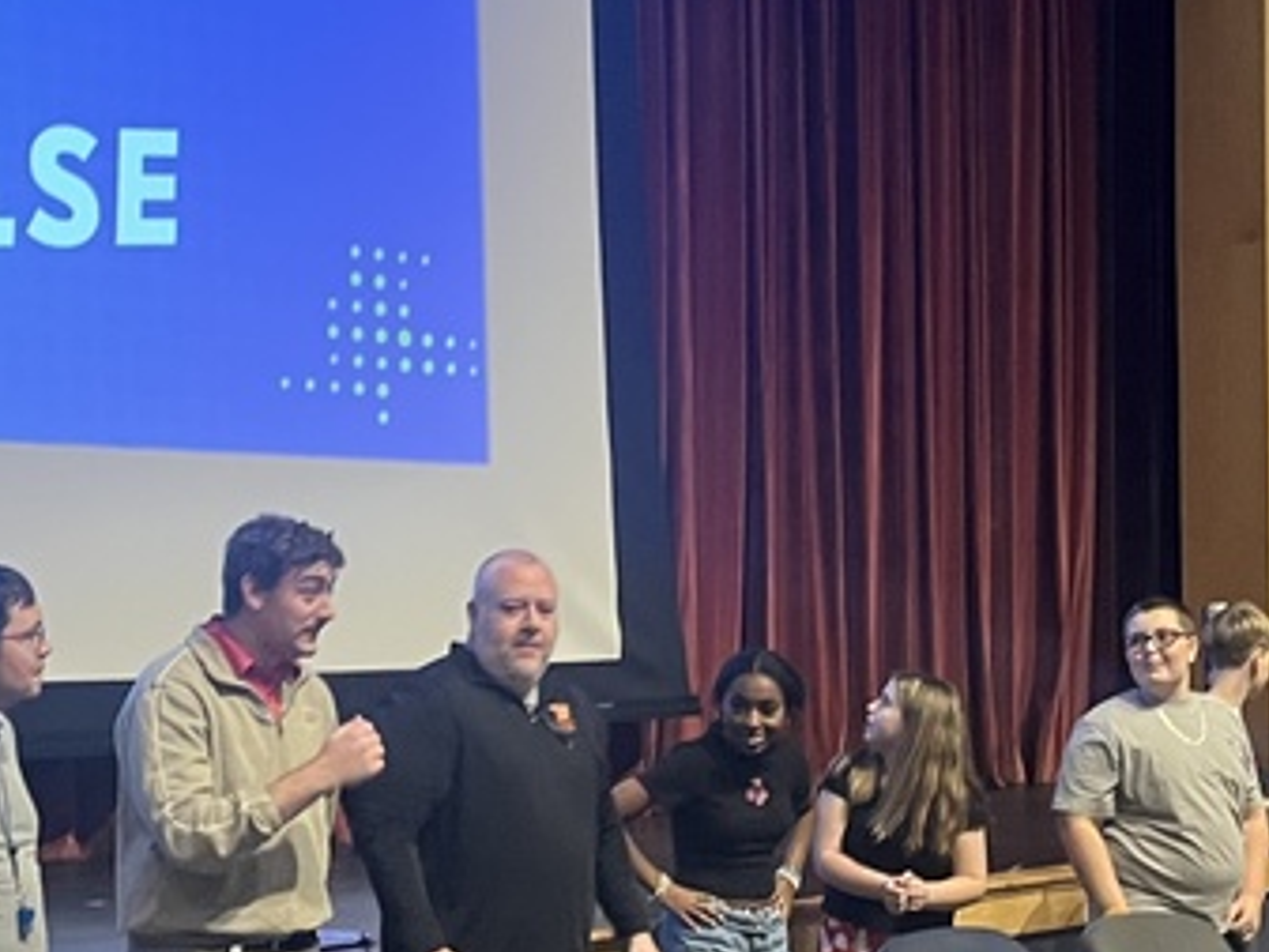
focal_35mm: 79
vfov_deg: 18.5
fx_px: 2897
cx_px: 651
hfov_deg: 24.7
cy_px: 730
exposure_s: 1/40
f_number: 1.6
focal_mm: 5.1
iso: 500
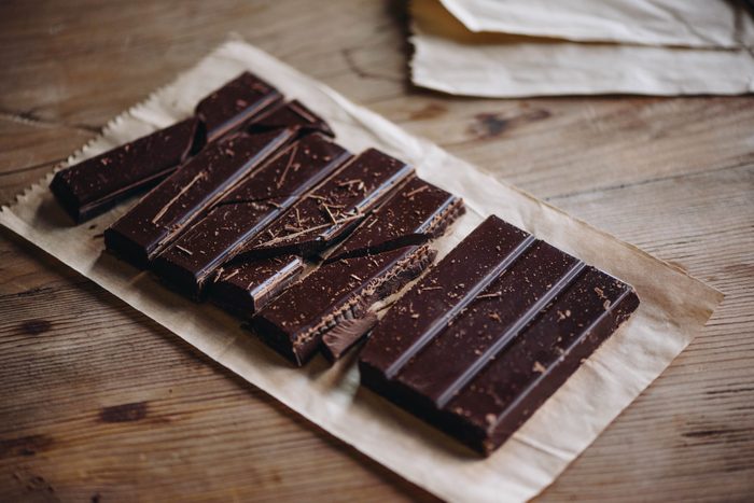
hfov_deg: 19.5
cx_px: 377
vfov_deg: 13.0
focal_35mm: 105
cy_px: 252
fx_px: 2199
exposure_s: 1/125
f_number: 3.2
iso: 1000
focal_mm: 105
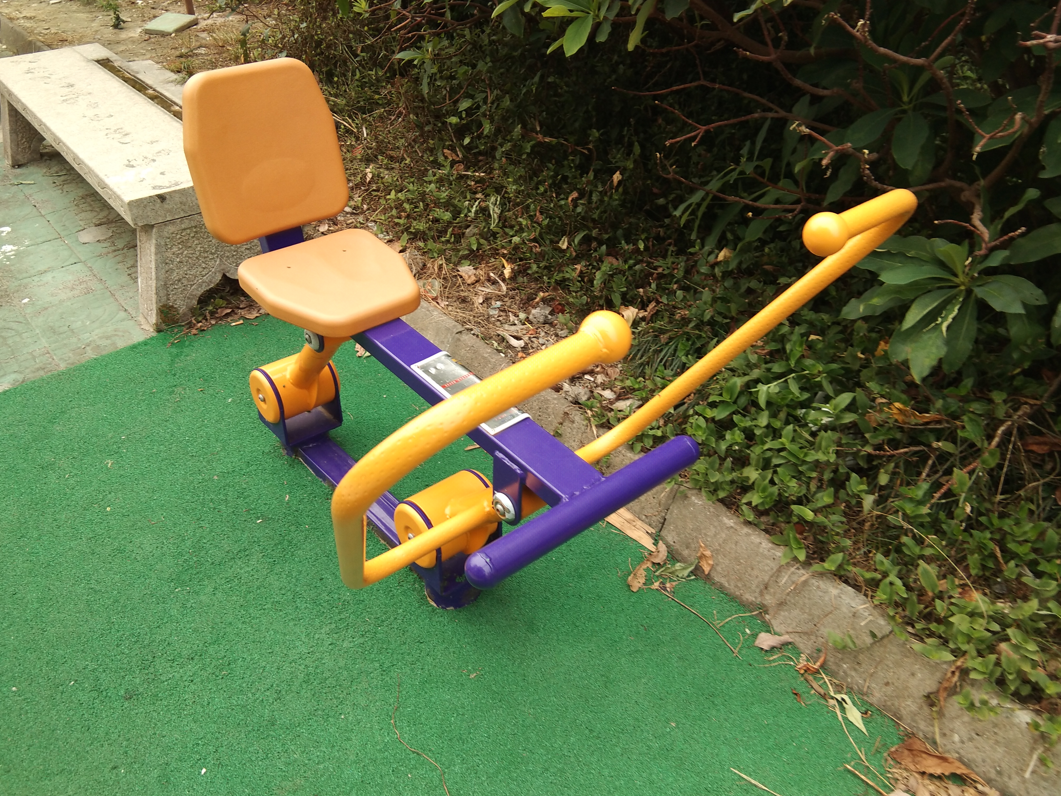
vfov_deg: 44.2
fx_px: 981
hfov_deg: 56.8
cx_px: 524
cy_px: 397
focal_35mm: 32
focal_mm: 3.69
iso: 50
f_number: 2.2
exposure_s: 1/132
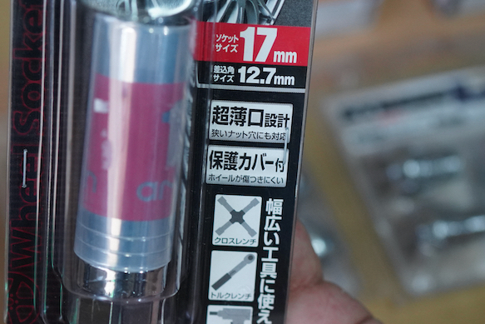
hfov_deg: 24.1
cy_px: 125
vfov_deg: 16.3
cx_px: 158
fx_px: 1132
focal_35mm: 84
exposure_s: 1/160
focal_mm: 35
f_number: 2.8
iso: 1600
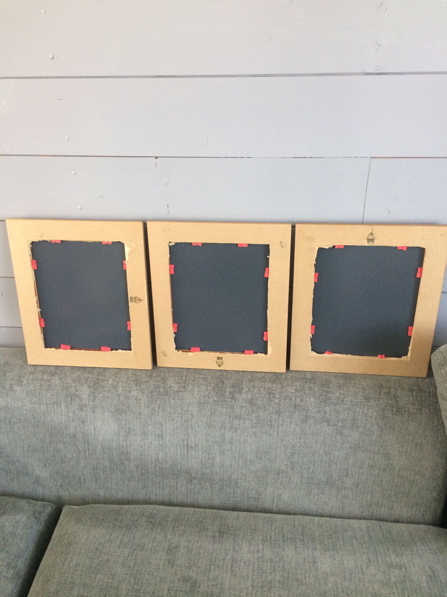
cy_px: 298
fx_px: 499
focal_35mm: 29
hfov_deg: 48.2
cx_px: 224
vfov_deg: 61.7
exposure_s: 1/33
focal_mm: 4.15
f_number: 2.2
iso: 200
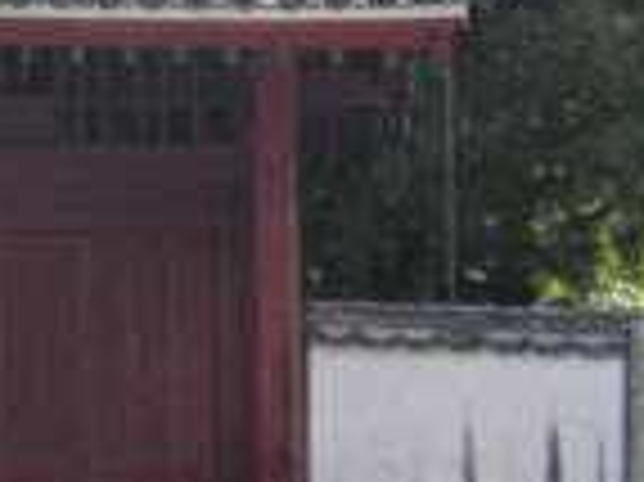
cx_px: -405
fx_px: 3049
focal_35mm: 164
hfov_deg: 11.4
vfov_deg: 9.0
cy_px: 133
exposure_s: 1/200
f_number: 3.9
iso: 100
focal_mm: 8.6
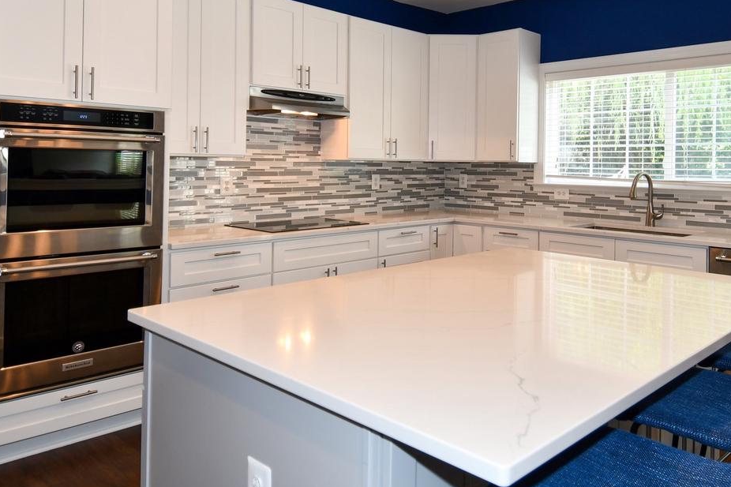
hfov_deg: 65.4
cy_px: 175
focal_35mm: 28
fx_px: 568
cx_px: 399
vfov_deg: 45.9
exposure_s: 1/60
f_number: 4
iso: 250
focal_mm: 12
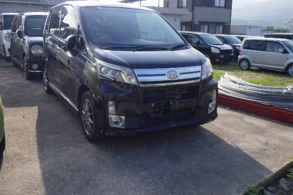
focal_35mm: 33
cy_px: 88
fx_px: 269
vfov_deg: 40.0
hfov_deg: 57.2
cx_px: 150
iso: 250
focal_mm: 5
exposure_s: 1/1000
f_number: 4.2
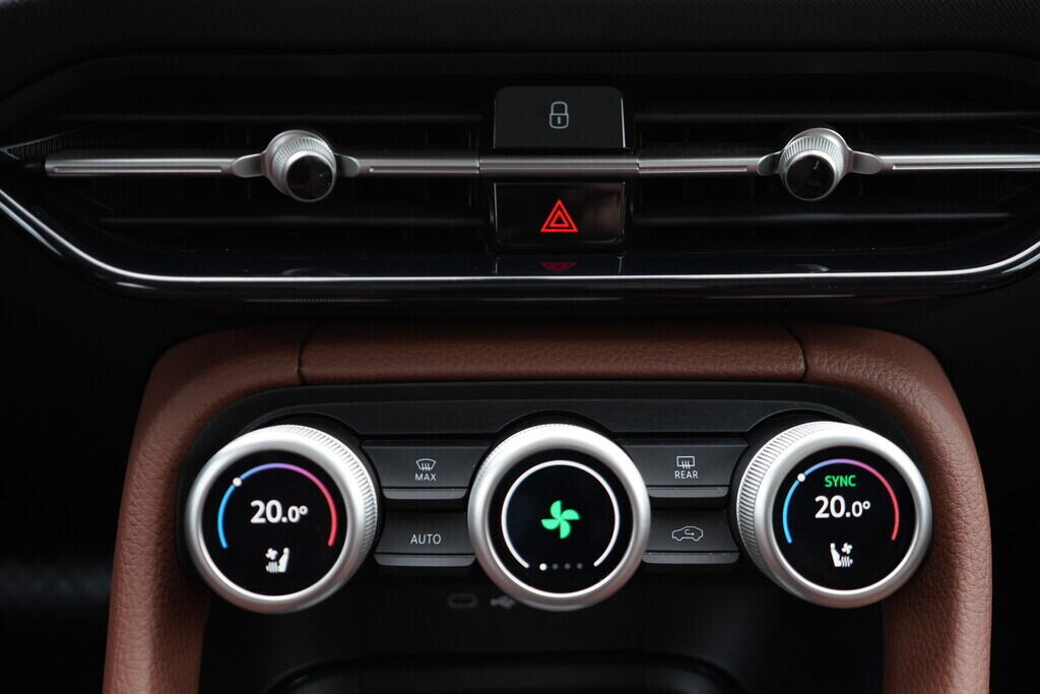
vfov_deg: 36.9
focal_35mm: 36
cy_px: 347
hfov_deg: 53.1
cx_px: 520
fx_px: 1040
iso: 400
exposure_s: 1/40
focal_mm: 24
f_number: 2.8
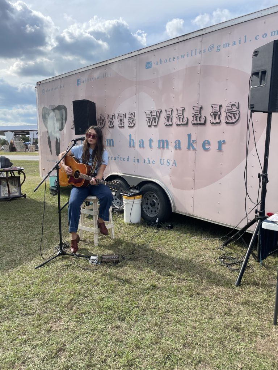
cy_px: 185
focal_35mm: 26
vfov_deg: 67.3
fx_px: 278
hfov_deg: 53.1
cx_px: 139
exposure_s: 1/1825
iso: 32
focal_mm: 4.2
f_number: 1.6
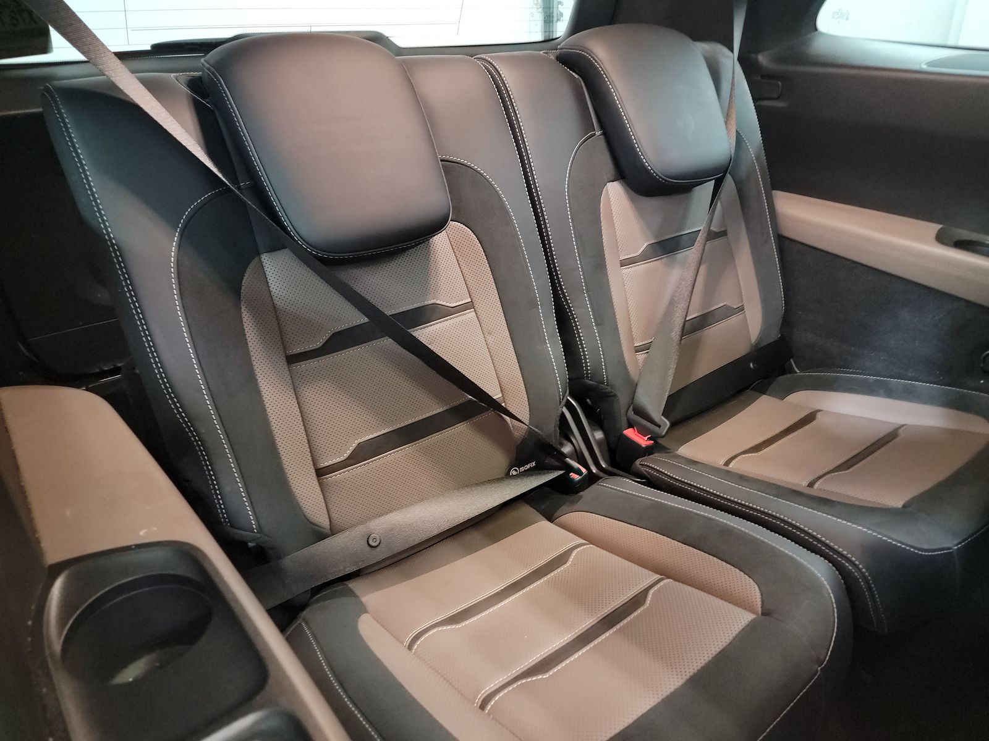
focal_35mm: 24
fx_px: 686
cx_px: 494
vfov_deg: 56.8
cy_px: 370
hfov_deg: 71.6
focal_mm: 6.7
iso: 1600
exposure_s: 1/14
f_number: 1.8
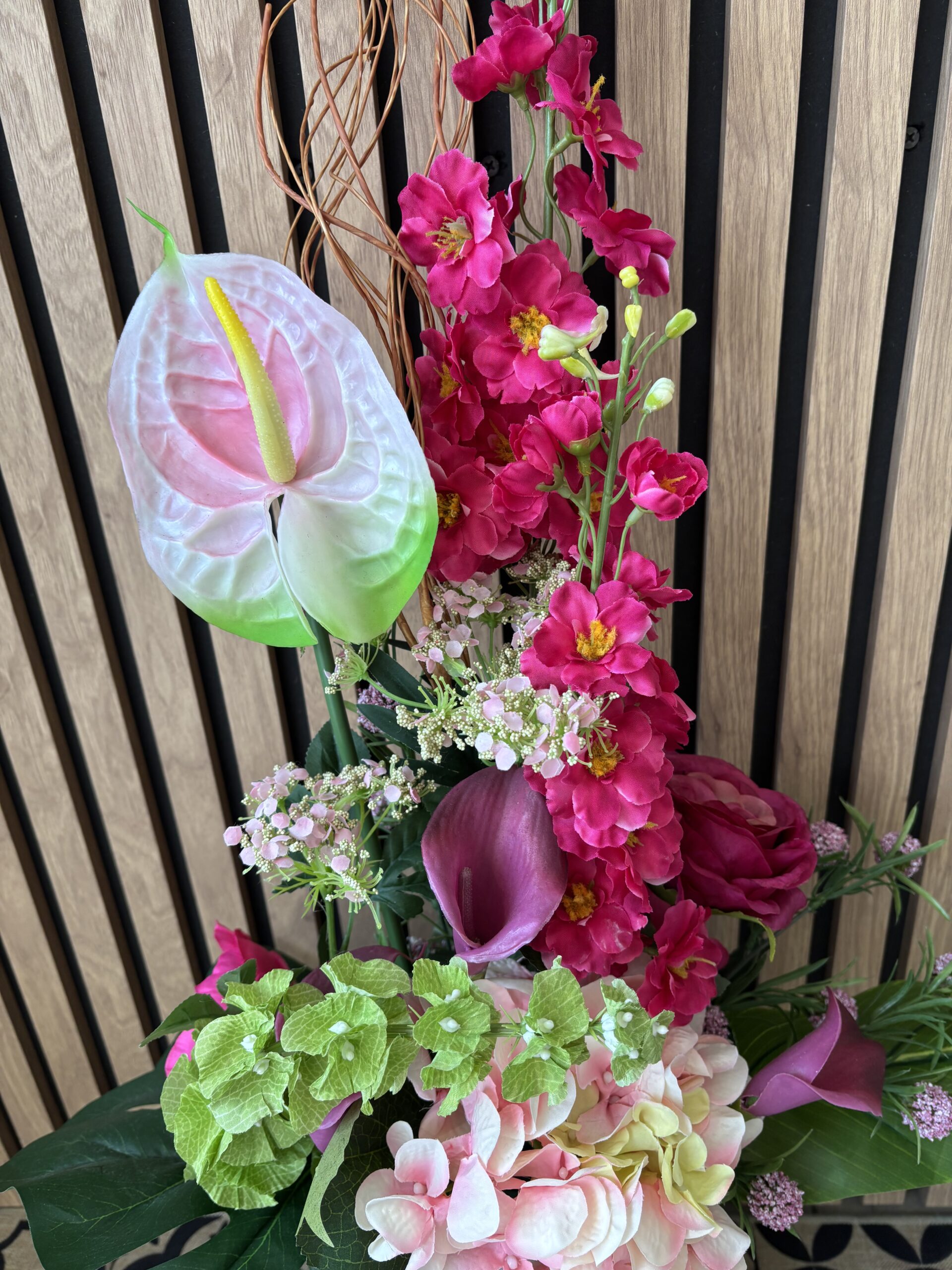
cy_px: 635
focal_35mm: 26
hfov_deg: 53.1
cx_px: 476
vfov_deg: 67.3
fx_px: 953
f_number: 1.6
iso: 64
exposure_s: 1/100
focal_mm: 5.96
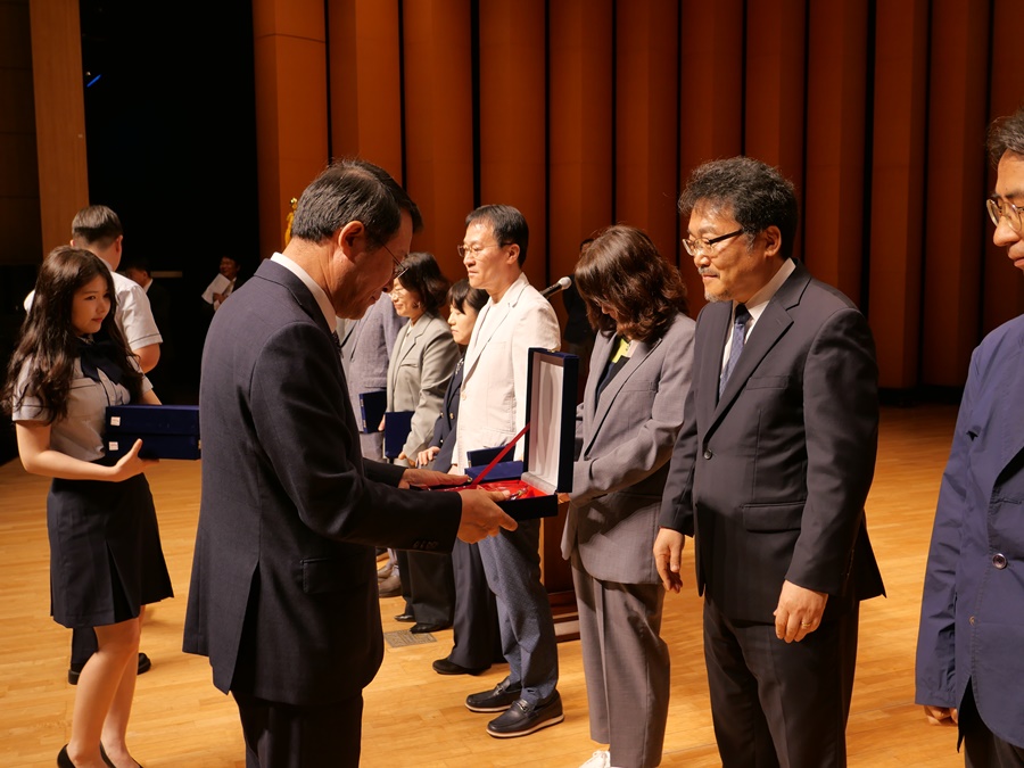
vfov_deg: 40.7
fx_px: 1035
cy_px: 384
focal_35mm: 35
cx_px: 512
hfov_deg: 52.6
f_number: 3.2
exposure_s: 1/125
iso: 200
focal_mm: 15.9
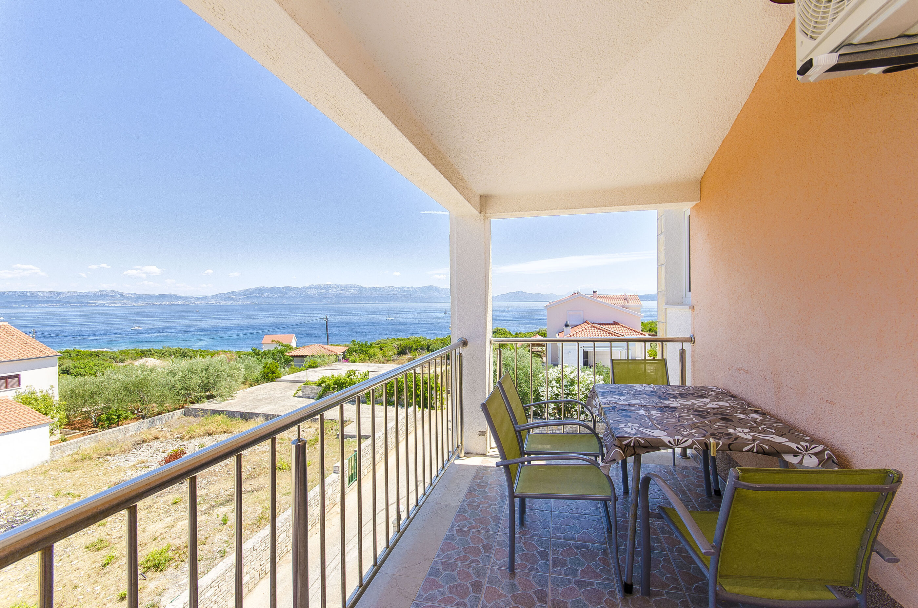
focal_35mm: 15
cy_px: 304
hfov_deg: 100.5
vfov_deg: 77.1
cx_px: 459
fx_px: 382
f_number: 8
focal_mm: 10
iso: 100
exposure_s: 1/200
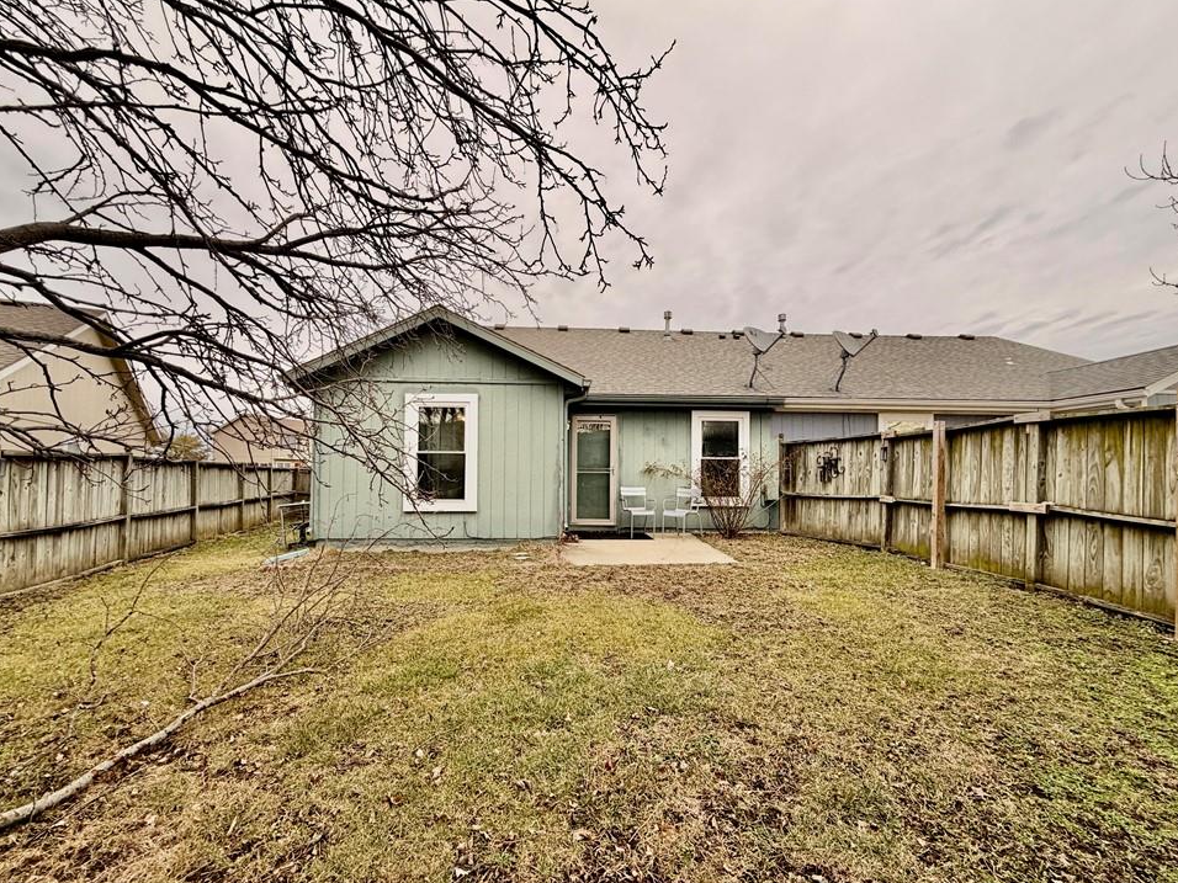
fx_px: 510
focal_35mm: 15
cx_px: 585
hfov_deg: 98.2
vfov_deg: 81.7
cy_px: 461
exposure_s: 1/121
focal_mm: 2.22
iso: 80
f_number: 2.2
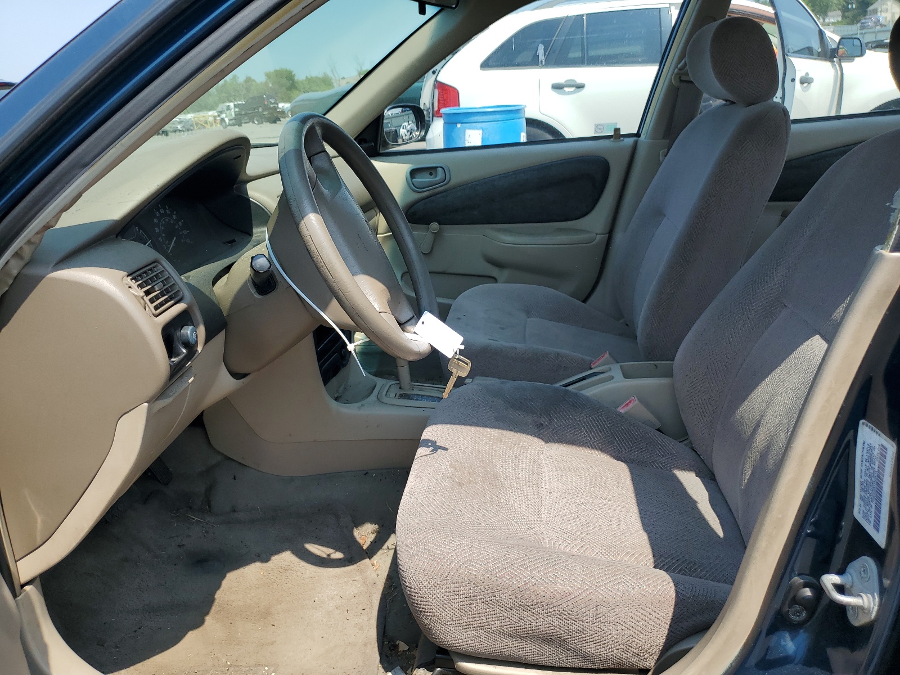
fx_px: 676
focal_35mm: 26
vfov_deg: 53.1
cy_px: 338
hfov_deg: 67.3
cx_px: 450
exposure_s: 1/1667
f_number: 1.5
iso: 50
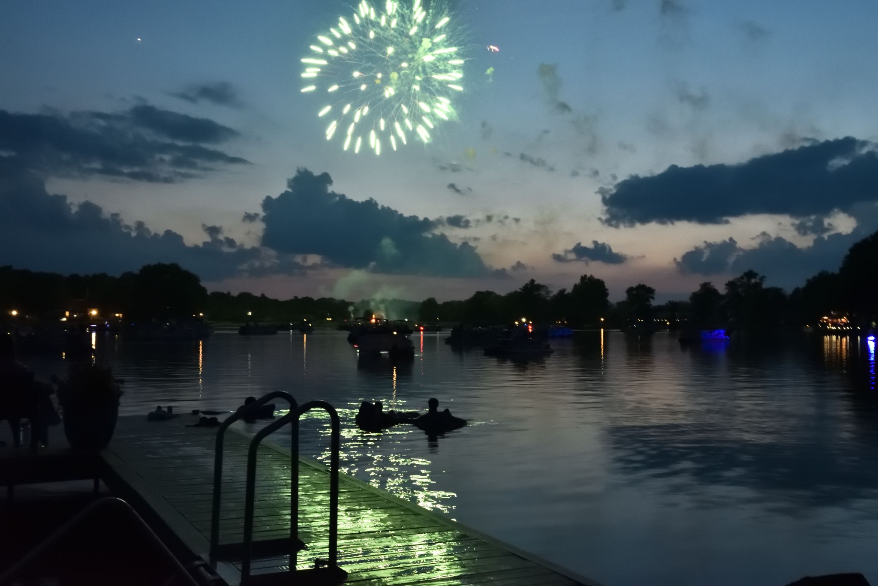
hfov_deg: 50.7
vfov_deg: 35.1
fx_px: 927
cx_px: 439
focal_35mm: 38
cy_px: 293
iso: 12800
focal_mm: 38
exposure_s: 1/2.5
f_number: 11
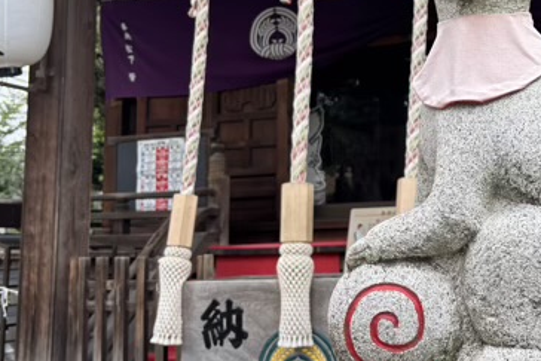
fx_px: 782
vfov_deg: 25.9
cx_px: 412
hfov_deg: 37.2
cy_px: 134
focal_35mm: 52
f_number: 1.6
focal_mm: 5.96
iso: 50
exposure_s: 1/462
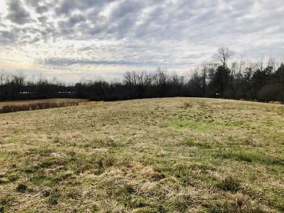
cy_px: 106
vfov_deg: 49.7
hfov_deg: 63.4
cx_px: 142
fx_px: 230
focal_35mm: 28
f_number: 1.8
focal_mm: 3.99
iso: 20
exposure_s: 1/3205
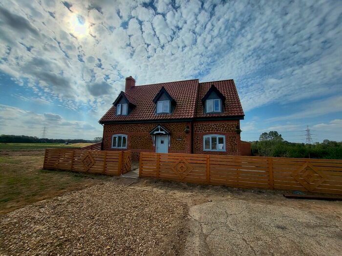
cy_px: 128
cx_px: 171
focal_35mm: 13
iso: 32
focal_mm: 1.74
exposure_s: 1/2534
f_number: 2.2
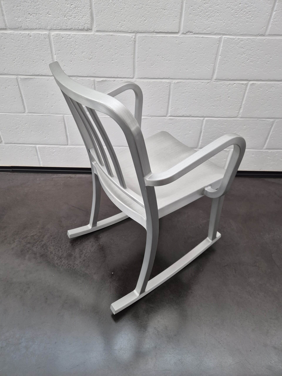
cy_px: 188
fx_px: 250
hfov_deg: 58.9
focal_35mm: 23
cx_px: 141
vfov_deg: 73.9
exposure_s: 1/100
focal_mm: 5.4
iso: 200
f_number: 1.8
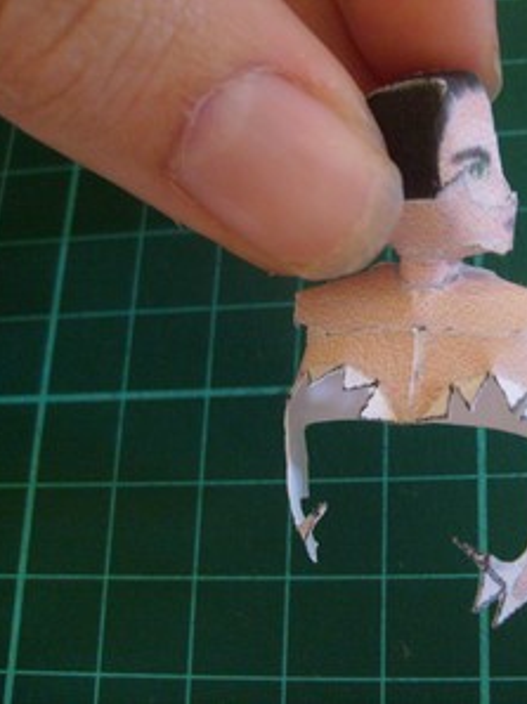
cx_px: 456
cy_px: 352
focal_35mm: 47
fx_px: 955
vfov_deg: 40.5
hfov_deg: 29.8
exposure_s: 1/15
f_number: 2.8
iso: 200
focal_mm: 5.8
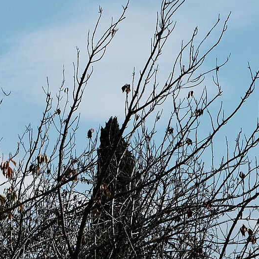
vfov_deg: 9.5
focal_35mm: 183
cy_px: 292
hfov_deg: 9.2
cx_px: -192
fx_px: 1549
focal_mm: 31.5
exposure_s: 1/750
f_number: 6.4
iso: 160
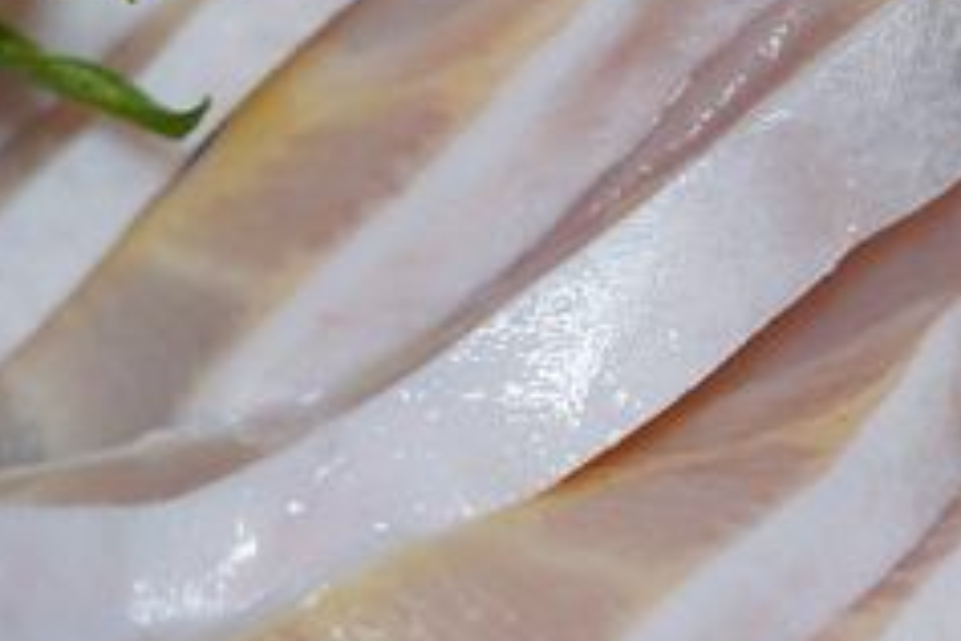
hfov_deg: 5.4
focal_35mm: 380
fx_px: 10143
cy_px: -191
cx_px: 1107
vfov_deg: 3.6
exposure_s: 1/80
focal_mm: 75
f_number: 4
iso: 200
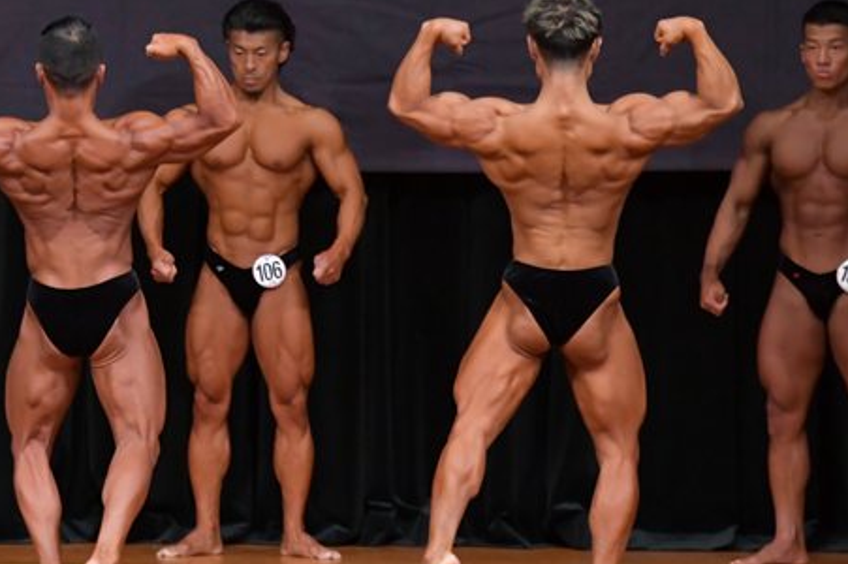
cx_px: 166
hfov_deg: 5.5
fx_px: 8780
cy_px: 288
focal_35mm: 373
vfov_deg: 3.7
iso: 4000
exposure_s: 1/400
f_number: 5.6
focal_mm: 145
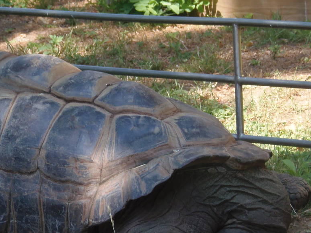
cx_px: 57
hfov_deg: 6.0
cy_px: 125
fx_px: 2964
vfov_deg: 4.5
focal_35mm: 330
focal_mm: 29.4
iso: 64
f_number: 4.8
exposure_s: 1/100
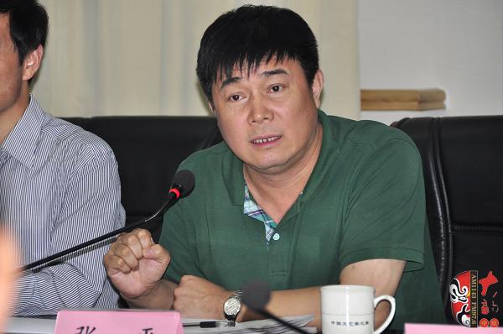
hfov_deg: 10.2
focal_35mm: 202
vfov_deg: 6.8
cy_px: 167
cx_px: 252
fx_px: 2825
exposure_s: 1/200
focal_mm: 135
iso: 800
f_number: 5.6
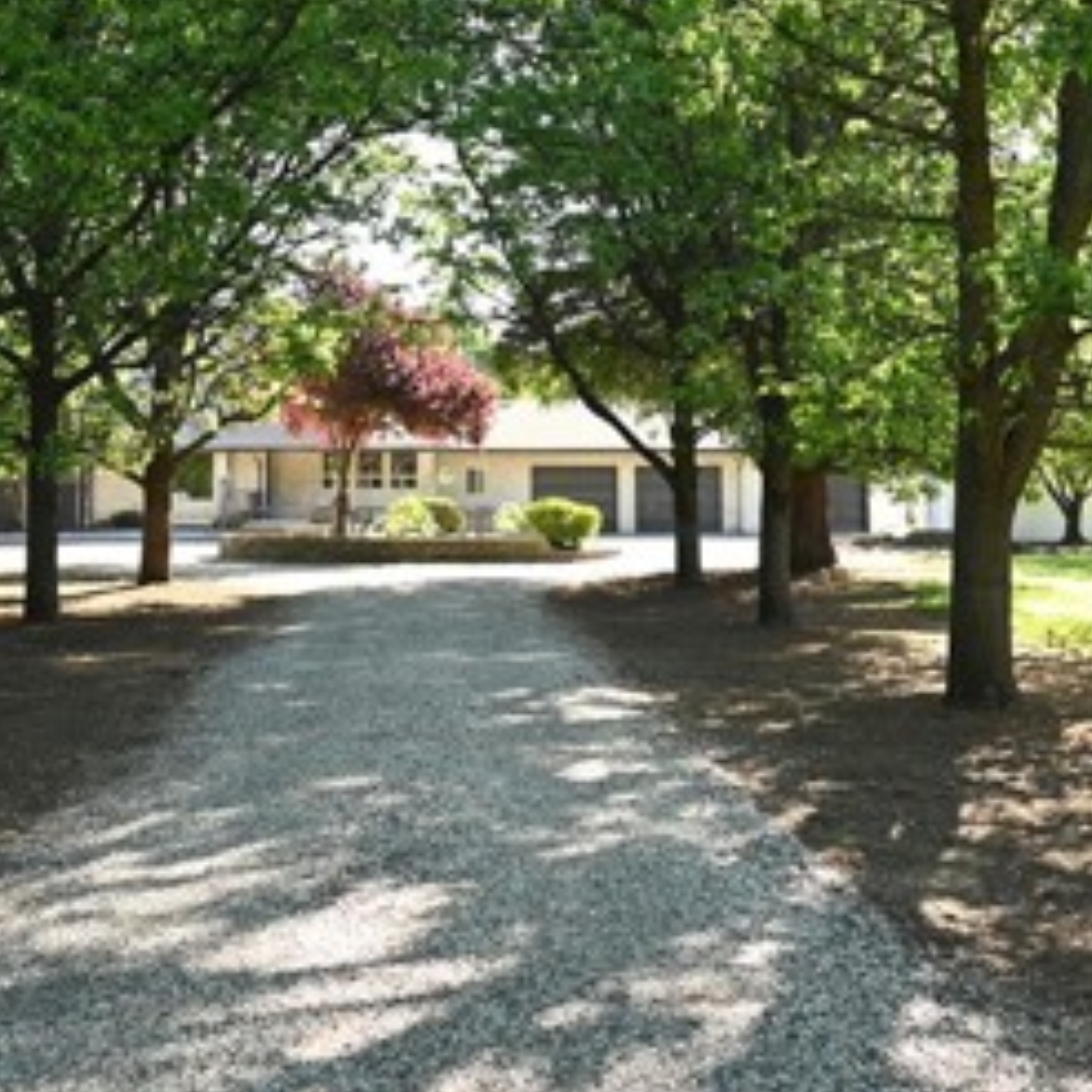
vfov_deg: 31.3
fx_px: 1892
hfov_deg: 32.2
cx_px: 471
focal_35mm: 53
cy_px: 195
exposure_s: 1/200
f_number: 4
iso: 200
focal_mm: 24
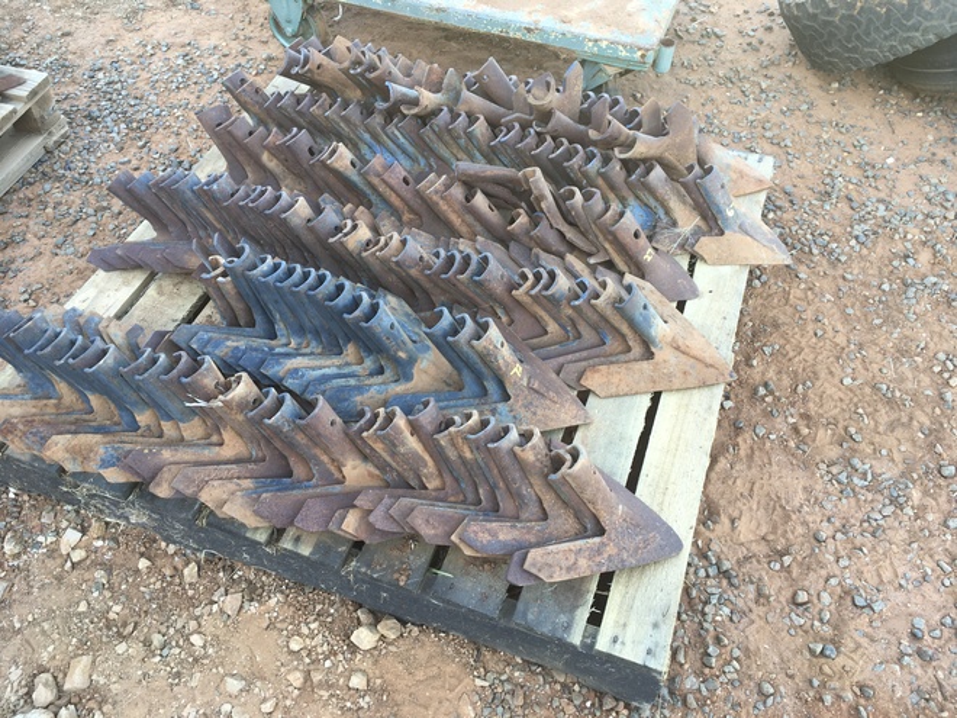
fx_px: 802
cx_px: 478
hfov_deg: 61.7
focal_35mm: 29
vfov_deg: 48.2
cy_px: 359
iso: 25
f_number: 2.2
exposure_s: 1/50
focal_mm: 4.15
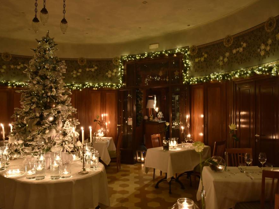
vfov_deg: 51.3
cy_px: 108
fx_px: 218
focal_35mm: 27
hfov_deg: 65.3
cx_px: 131
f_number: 2.8
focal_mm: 24
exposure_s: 1/15
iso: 1600
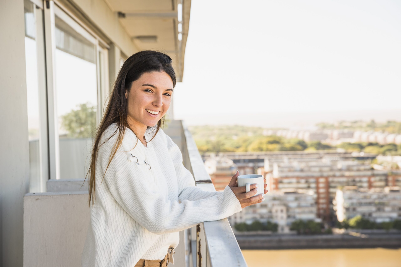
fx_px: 780
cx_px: 200
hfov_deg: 28.8
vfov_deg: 19.5
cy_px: 134
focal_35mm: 70
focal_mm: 70
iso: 100
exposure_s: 1/160
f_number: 5
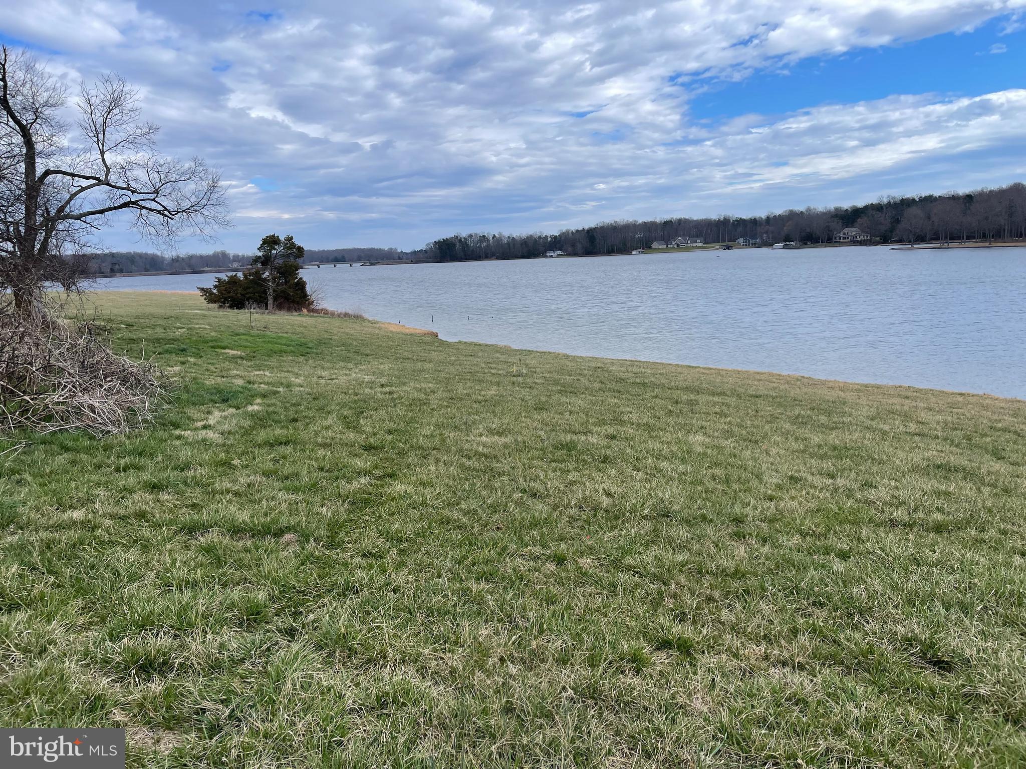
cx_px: 513
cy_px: 384
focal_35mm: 26
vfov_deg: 53.1
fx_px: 771
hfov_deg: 67.3
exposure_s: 1/3344
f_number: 1.6
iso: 32
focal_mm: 5.1
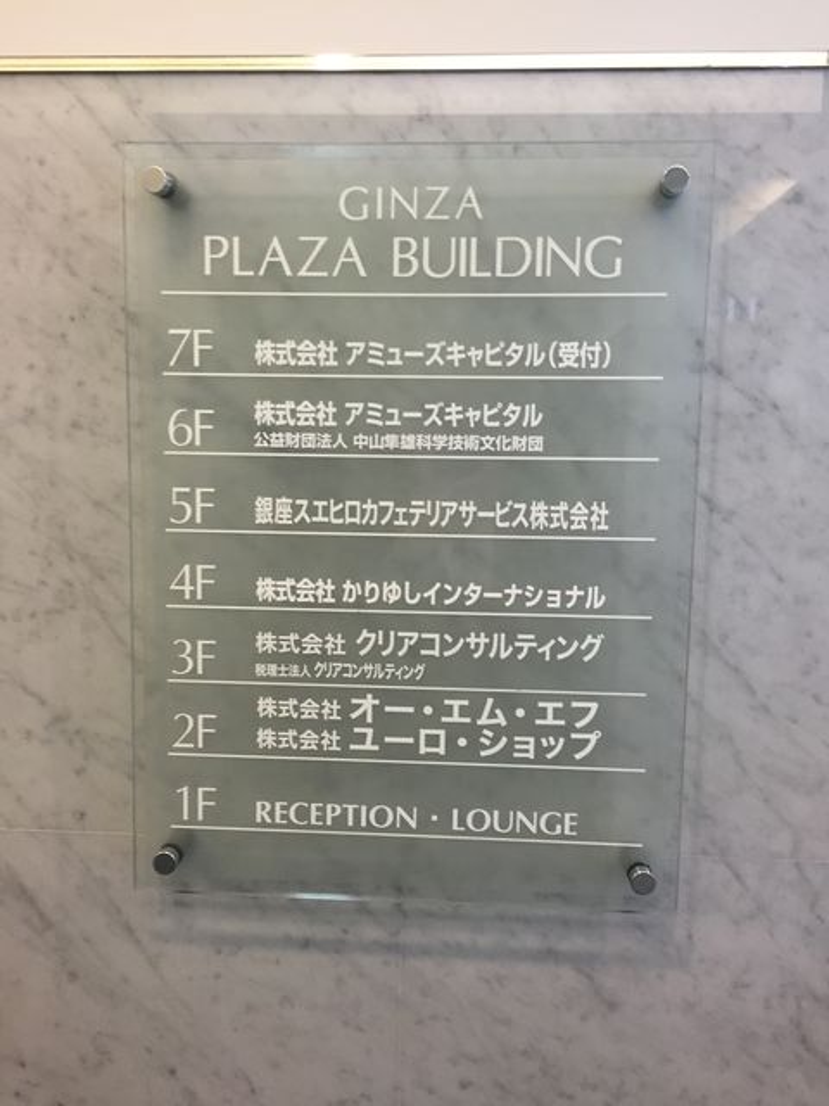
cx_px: 414
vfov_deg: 61.7
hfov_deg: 48.2
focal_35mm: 29
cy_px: 553
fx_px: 926
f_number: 2.2
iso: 64
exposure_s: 1/33
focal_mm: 4.15
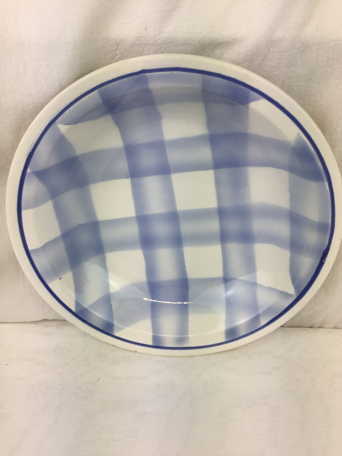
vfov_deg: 61.7
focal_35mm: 29
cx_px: 171
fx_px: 382
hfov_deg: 48.2
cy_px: 228
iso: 32
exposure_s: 1/214
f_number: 2.2
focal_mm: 4.15
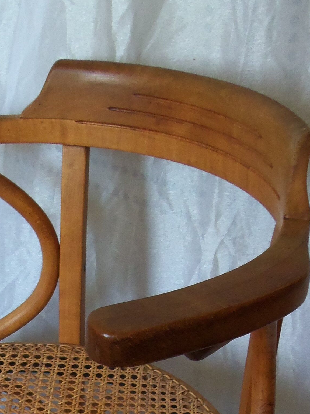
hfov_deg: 18.1
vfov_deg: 23.0
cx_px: 68
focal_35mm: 81
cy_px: 430
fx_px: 967
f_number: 3.4
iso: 125
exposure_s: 1/30
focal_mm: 5.2
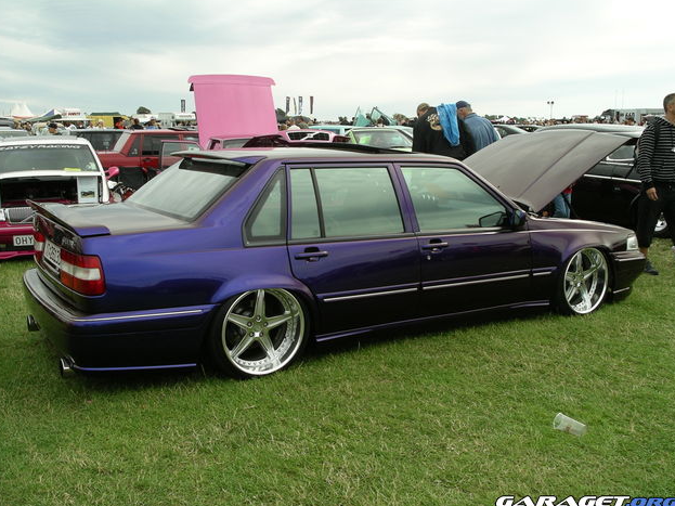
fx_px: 741
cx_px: 335
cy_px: 252
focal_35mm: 38
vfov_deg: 37.7
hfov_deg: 49.0
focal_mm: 7.8
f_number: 5
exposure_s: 1/250
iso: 64
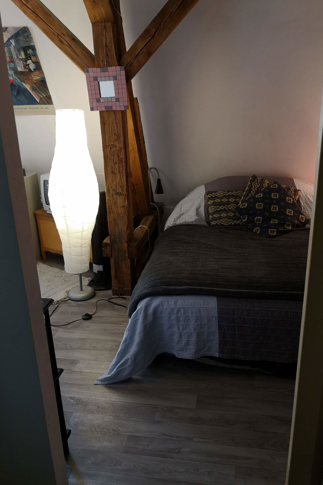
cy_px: 242
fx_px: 390
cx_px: 175
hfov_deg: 44.9
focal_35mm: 29
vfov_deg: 63.7
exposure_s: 1/33.3
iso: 200
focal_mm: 3.95
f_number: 1.8
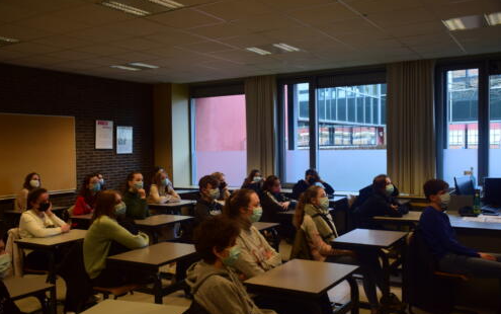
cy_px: 164
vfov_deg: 35.8
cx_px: 249
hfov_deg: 54.6
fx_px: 485
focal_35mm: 36
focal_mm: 23
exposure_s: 1/40
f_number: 3.8
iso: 200
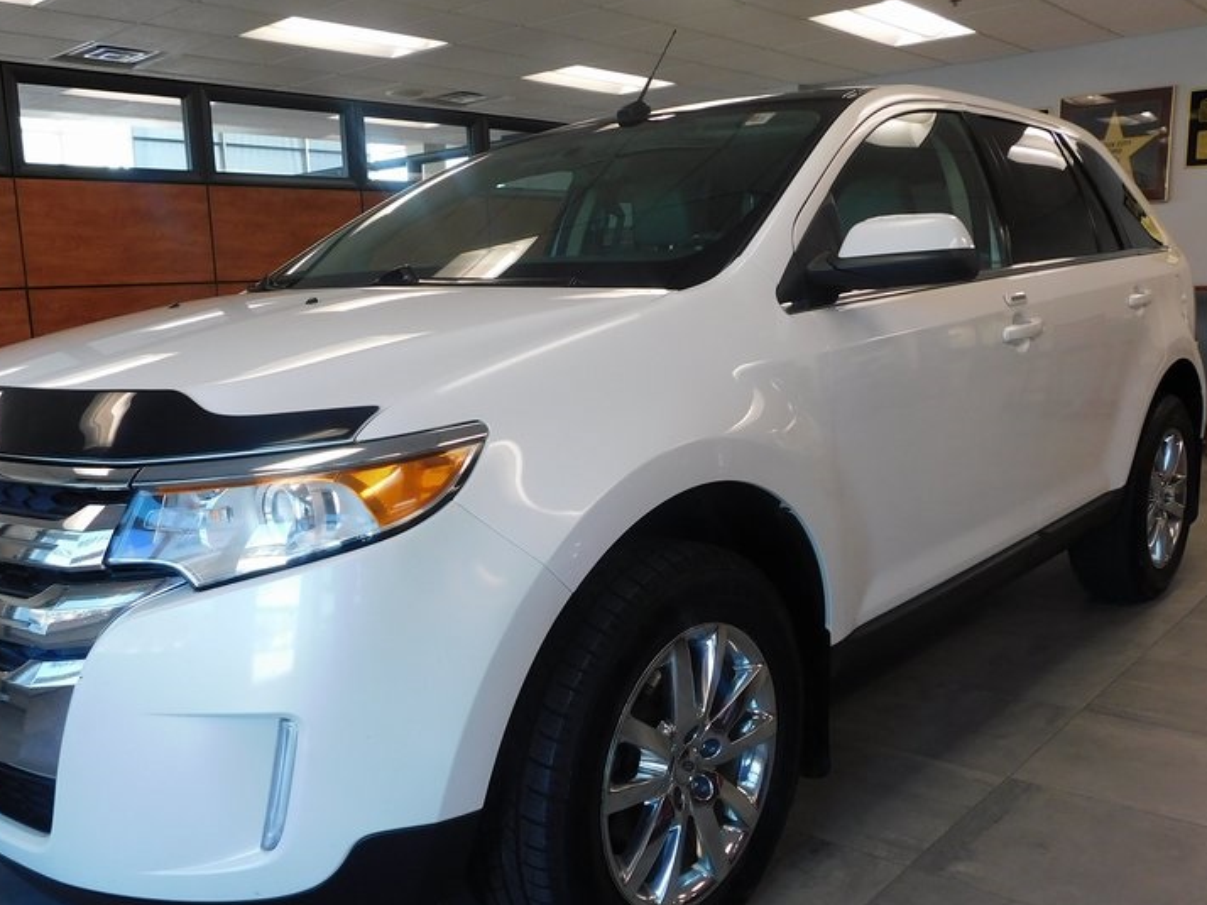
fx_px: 1150
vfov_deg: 42.8
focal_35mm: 33
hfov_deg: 55.3
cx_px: 543
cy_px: 514
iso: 125
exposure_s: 1/30
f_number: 3
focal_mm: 4
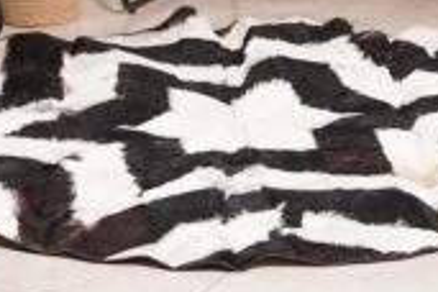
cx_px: 323
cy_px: -128
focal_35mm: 175
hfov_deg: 11.7
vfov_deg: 7.7
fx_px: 2129
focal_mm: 50
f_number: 4.5
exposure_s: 1/60
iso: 1000
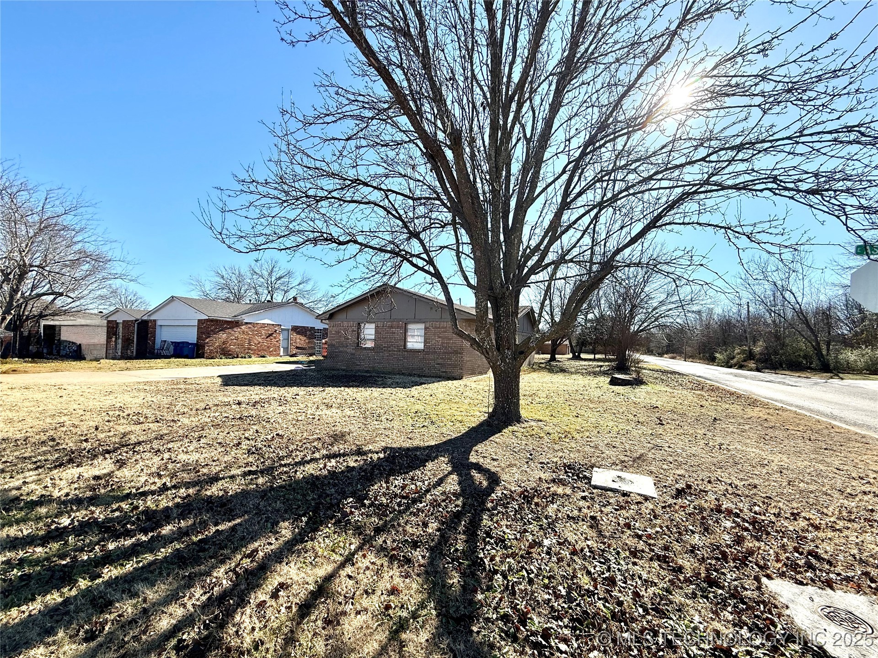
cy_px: 329
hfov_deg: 102.1
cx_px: 439
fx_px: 355
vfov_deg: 85.7
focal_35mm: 14
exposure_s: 1/1399
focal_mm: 2.22
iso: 50
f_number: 2.2
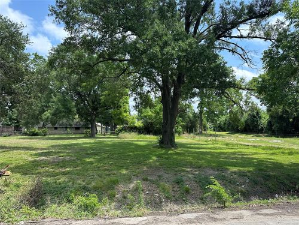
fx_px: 207
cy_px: 112
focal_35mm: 24
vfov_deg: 56.8
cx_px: 150
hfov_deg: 71.6
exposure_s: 1/1304
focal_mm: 6.86
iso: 80
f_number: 1.78
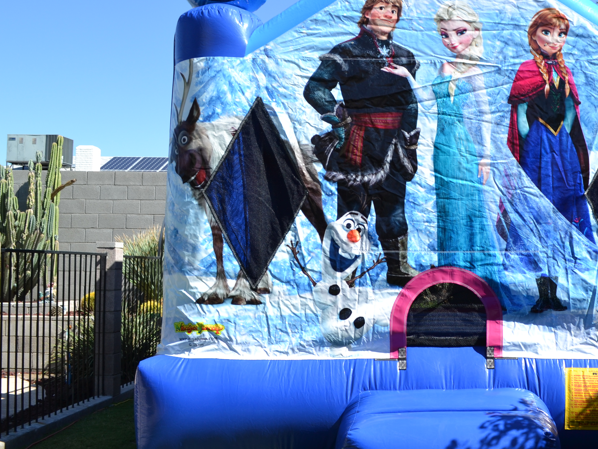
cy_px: 218
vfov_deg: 32.9
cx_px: 450
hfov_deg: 41.6
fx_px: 760
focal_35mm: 44
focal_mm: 18
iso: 100
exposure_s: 1/250
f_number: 8
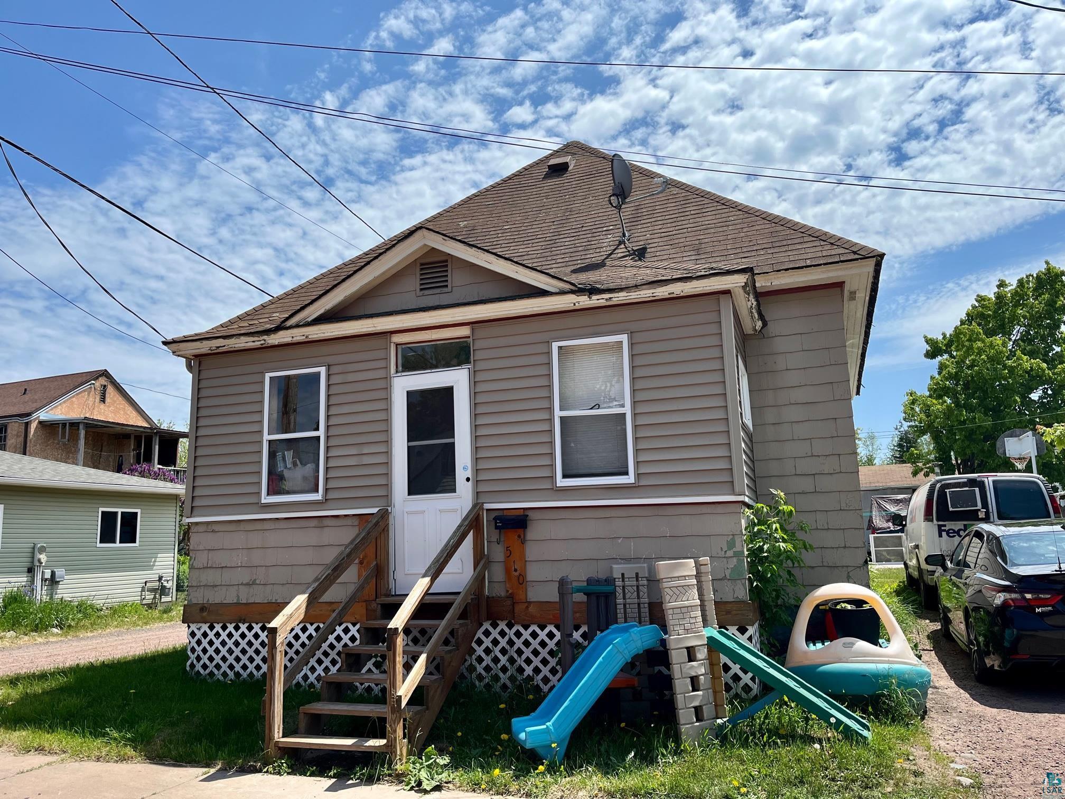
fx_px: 800
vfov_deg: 53.1
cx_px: 532
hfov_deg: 67.3
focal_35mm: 26
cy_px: 400
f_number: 1.6
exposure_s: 1/4854
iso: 50
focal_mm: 5.1
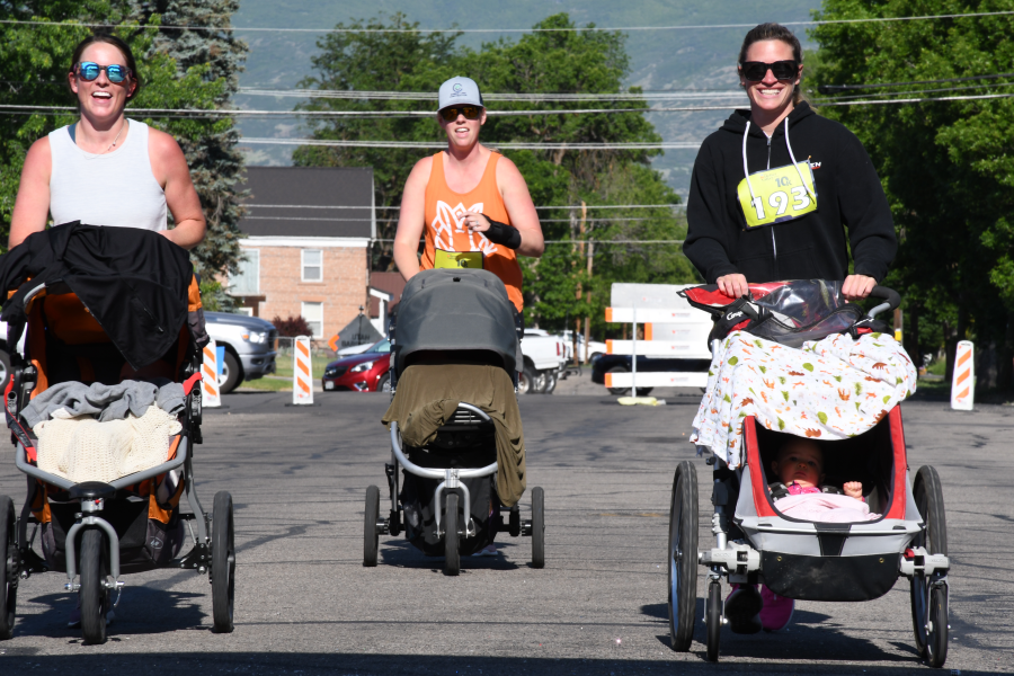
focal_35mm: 210
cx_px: 507
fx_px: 5915
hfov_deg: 9.8
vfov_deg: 6.5
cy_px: 338
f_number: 14
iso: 250
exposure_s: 1/160
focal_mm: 140
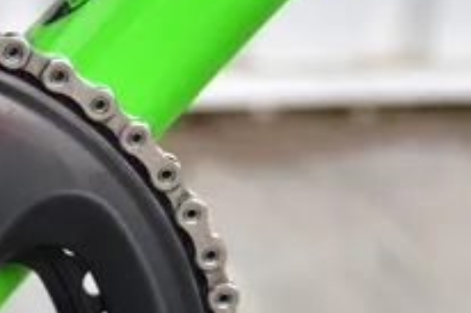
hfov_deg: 14.4
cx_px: -149
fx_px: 1778
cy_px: 322
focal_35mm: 136
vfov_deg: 10.0
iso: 1400
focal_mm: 35
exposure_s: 1/250
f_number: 4
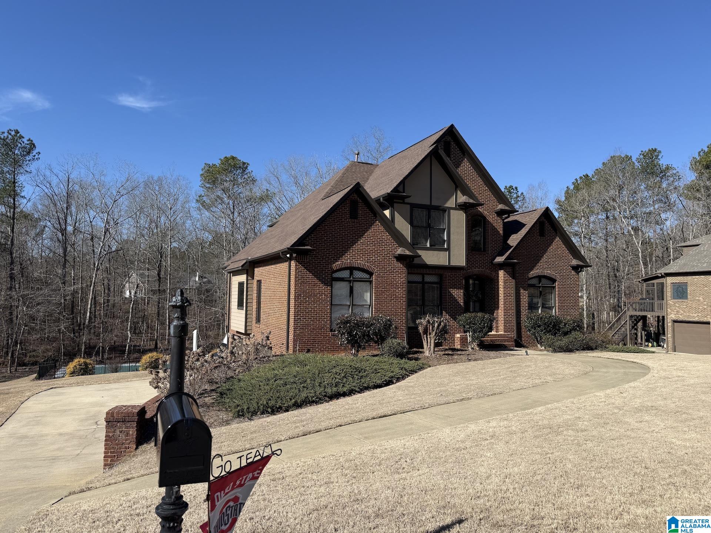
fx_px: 493
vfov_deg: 56.8
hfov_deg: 71.6
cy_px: 266
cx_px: 356
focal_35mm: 24
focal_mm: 6.76
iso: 80
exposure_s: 1/4405
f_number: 1.78
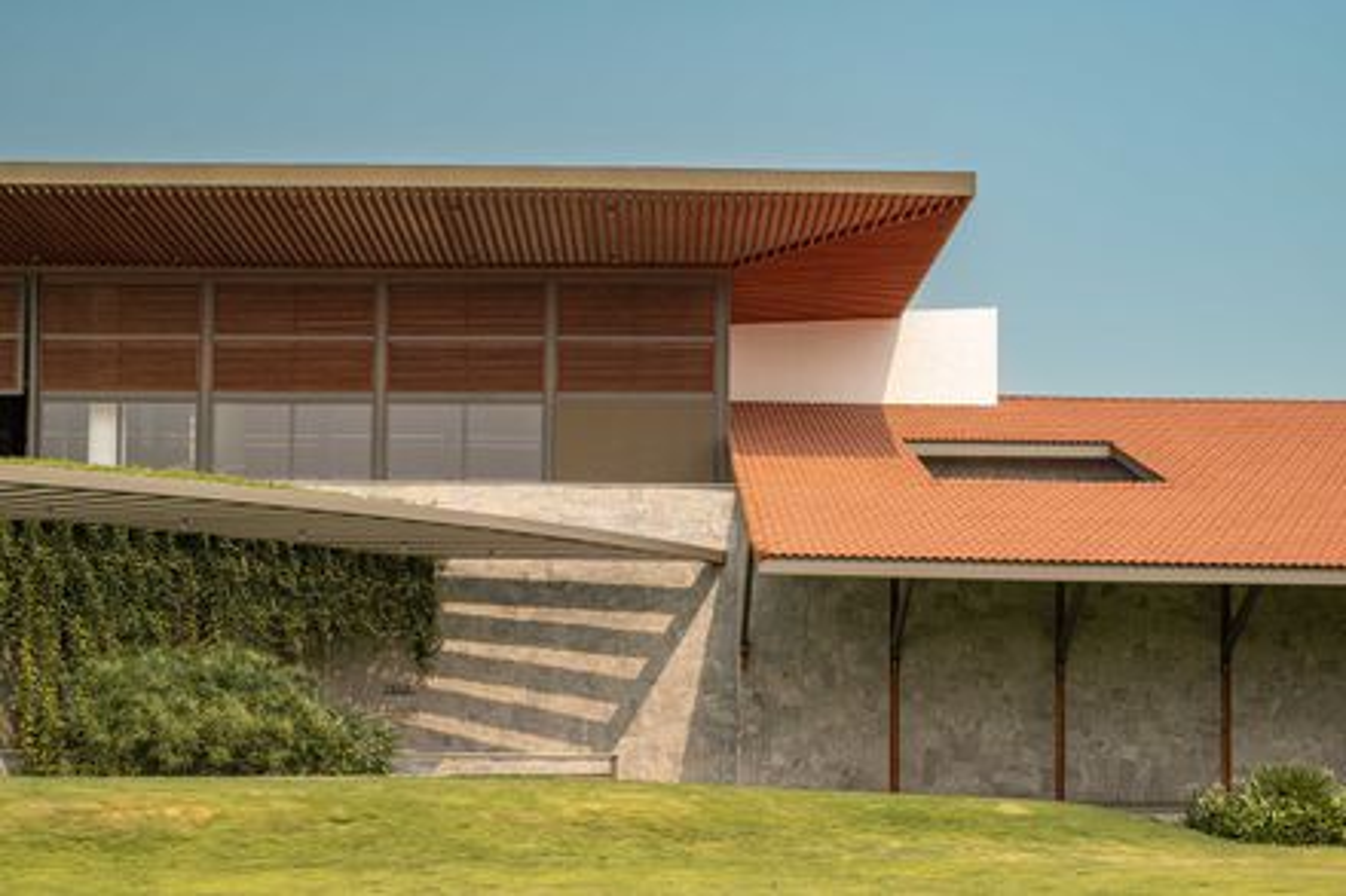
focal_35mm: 50
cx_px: 673
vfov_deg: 27.0
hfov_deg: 39.6
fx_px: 1869
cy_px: 448
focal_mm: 50
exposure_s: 1/50
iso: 100
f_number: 10
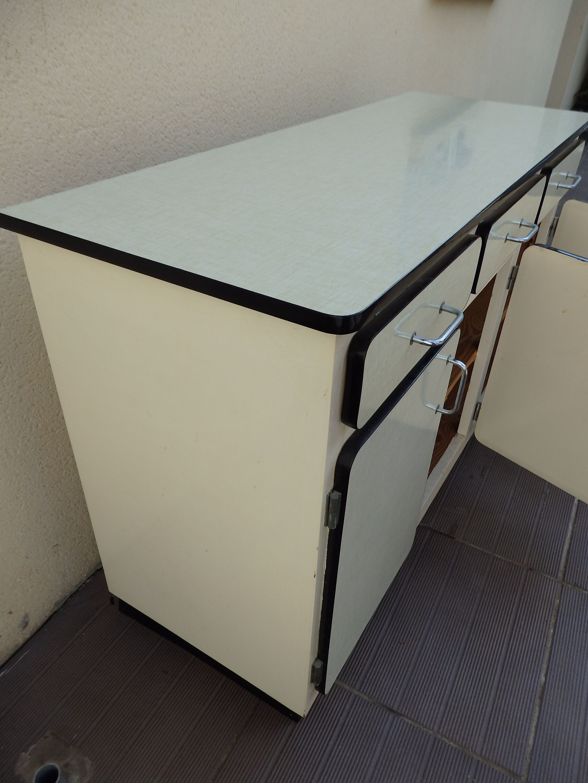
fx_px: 566
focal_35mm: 25
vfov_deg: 69.4
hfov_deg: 54.9
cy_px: 392
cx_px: 294
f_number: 8.7
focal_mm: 4.5
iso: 125
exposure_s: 1/125
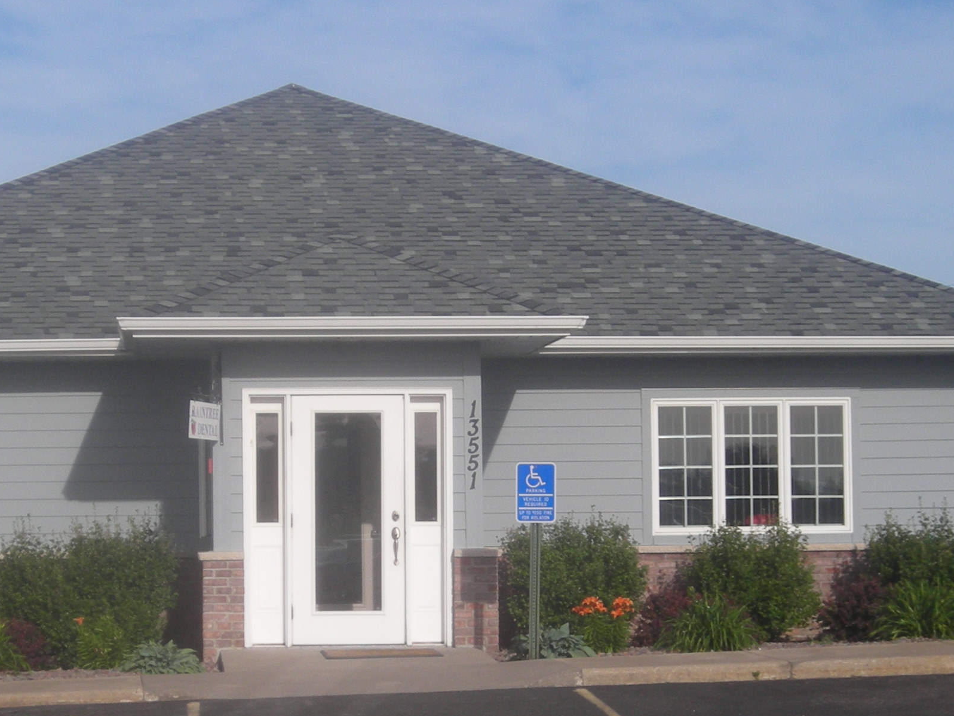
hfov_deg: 20.2
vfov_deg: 15.2
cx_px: 338
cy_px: 452
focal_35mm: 97
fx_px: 2673
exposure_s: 1/233
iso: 50
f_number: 7.3
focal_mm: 9.1
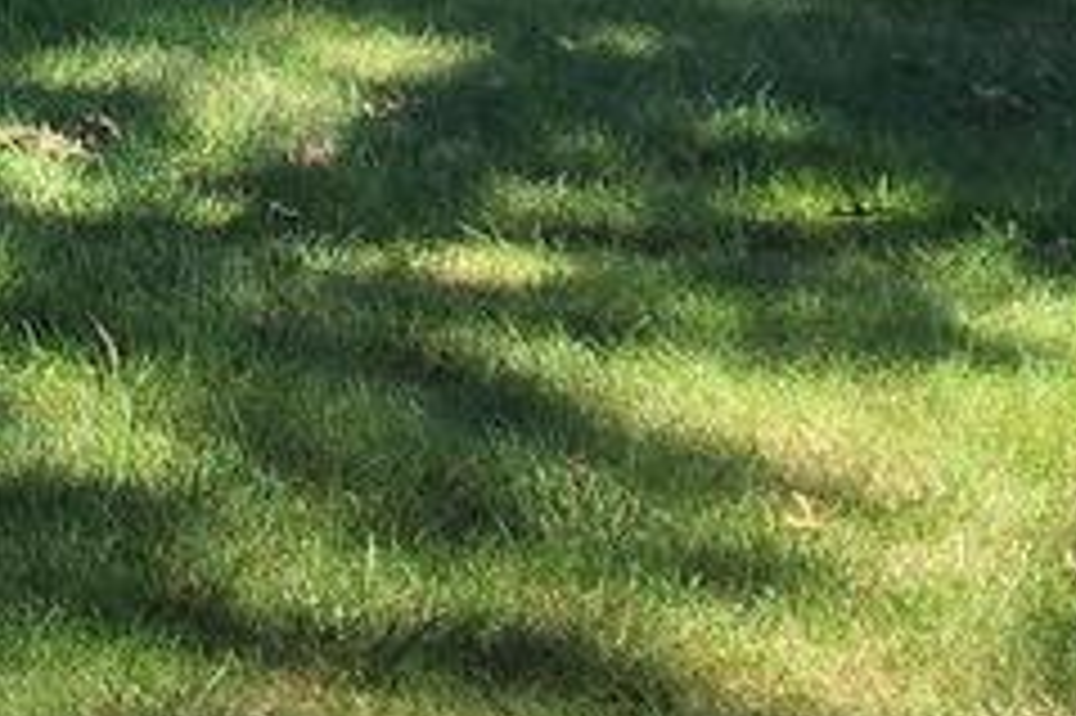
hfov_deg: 13.4
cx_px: -585
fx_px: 4301
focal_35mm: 144
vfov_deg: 9.2
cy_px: -428
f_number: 1.8
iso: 12
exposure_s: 1/269
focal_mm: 6.4
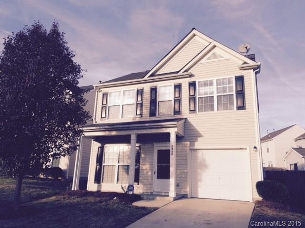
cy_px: 114
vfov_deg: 48.2
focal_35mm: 29
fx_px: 256
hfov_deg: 61.7
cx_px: 152
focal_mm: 4.15
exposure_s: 1/1282
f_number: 2.2
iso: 32
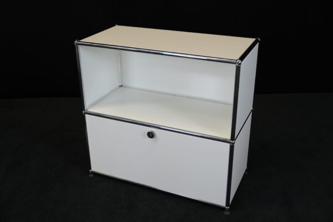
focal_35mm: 40
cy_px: 111
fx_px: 370
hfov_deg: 48.5
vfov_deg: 33.4
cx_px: 166
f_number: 4
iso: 1000
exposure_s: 1/160
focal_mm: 40
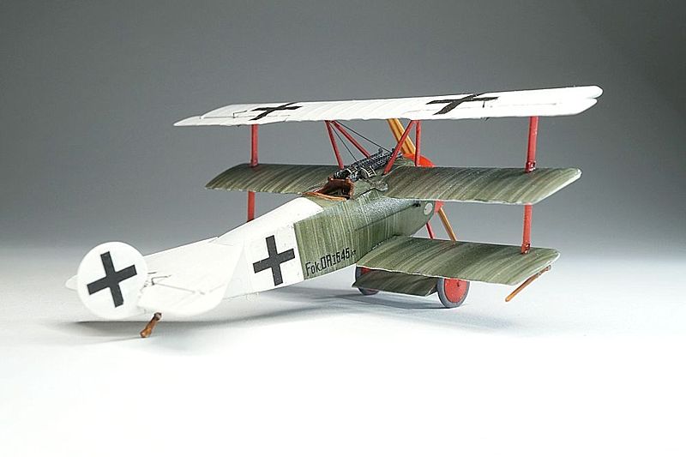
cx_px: 343
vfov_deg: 29.9
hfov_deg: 43.6
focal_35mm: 45
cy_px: 228
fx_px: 857
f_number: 22
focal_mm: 30
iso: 500
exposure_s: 1/40
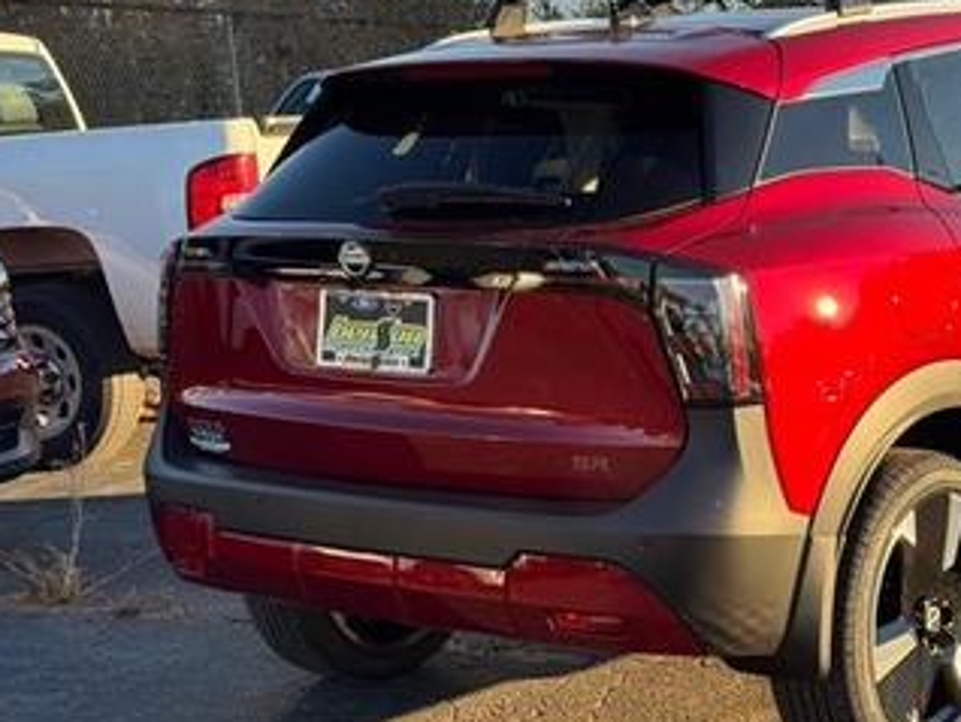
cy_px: 393
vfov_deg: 19.4
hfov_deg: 25.3
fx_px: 2111
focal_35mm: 76
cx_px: 728
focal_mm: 6.76
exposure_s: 1/651
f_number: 1.78
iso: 64
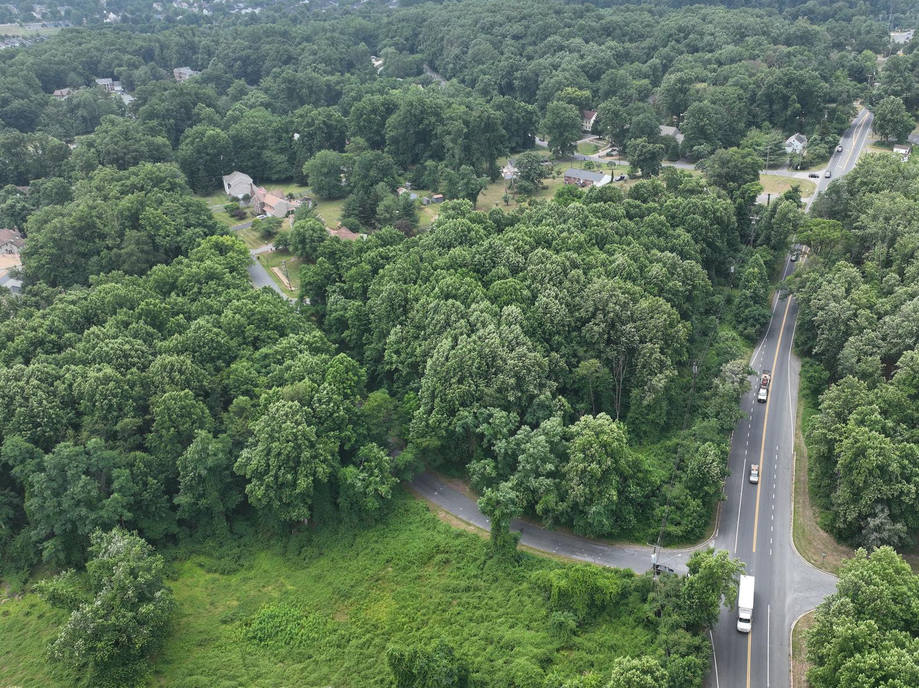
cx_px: 548
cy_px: 347
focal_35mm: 31
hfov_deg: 57.9
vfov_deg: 45.4
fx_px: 823
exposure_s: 1/1250
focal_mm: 12.29
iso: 100
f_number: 2.8
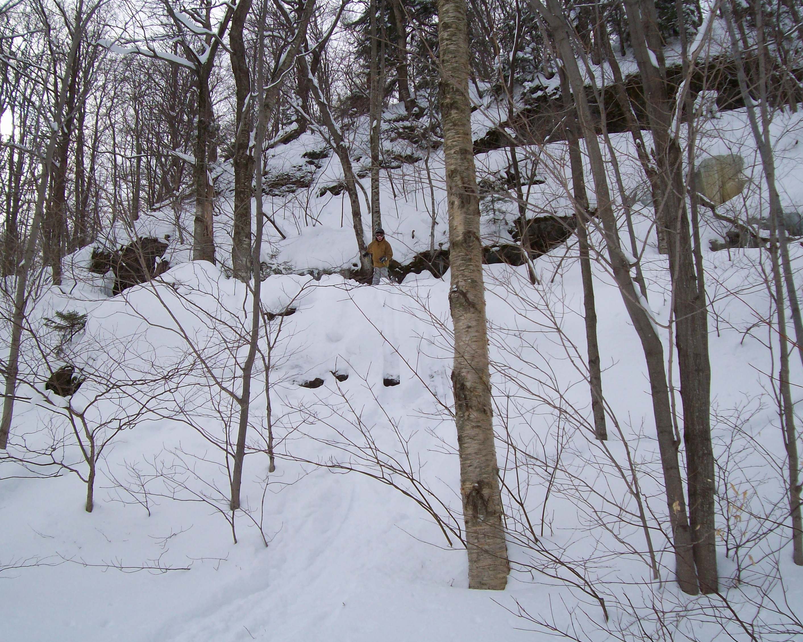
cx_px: 393
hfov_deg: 47.9
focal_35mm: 38
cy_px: 319
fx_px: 903
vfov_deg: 39.2
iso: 80
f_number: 4.8
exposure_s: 1/414
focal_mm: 6
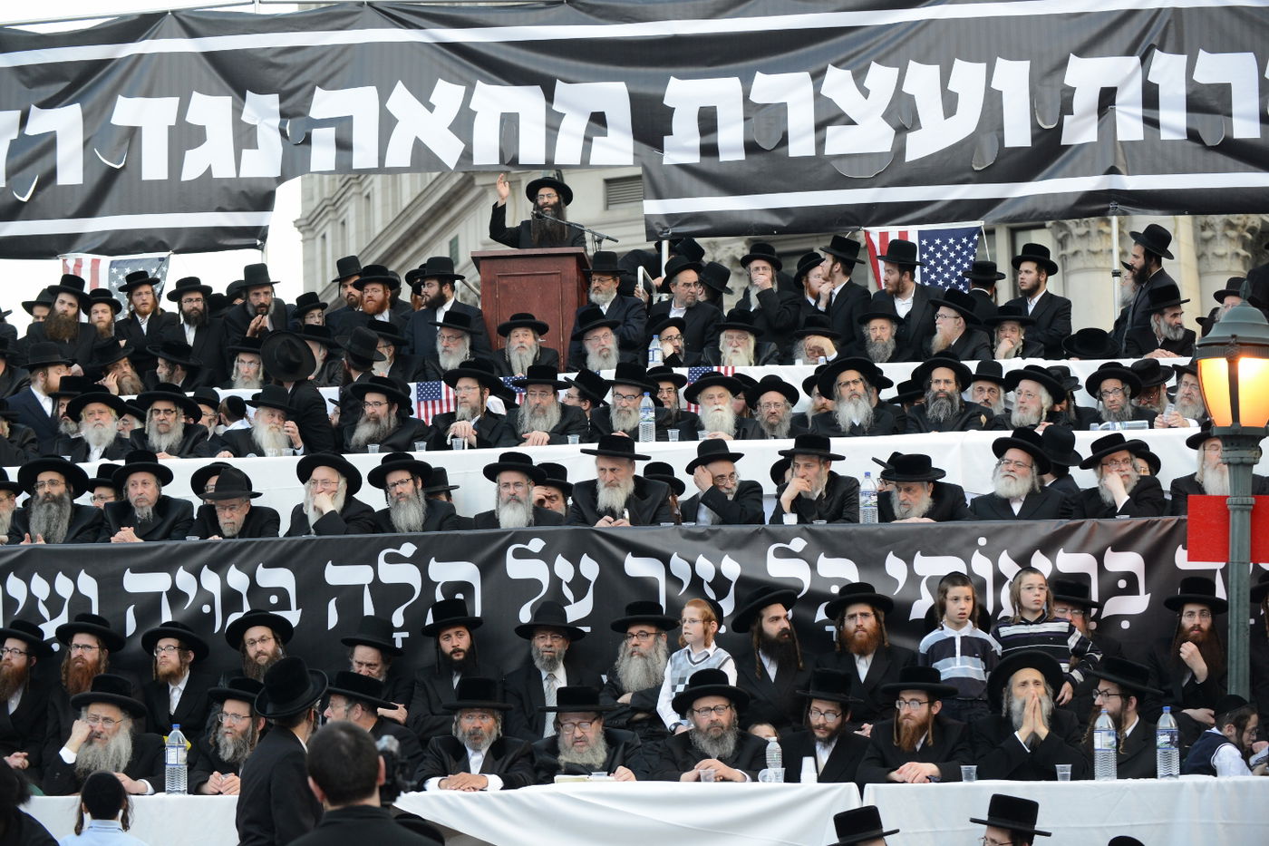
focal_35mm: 98
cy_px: 423
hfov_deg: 20.8
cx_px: 634
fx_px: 3454
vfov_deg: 14.0
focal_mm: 98
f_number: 6.3
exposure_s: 1/320
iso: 1250
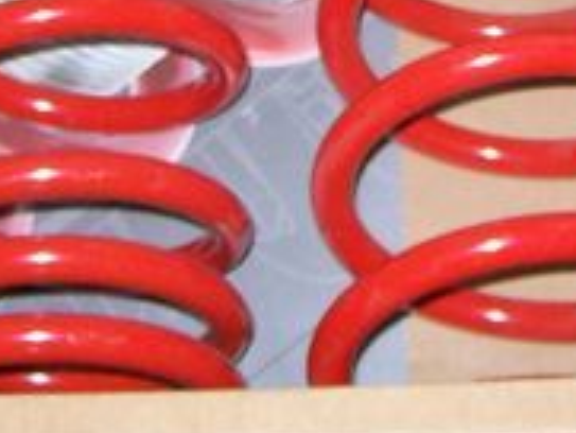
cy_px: -264
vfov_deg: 11.1
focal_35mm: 127
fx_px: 2115
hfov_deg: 15.5
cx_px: 369
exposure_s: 1/64
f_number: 2.7
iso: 200
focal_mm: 6
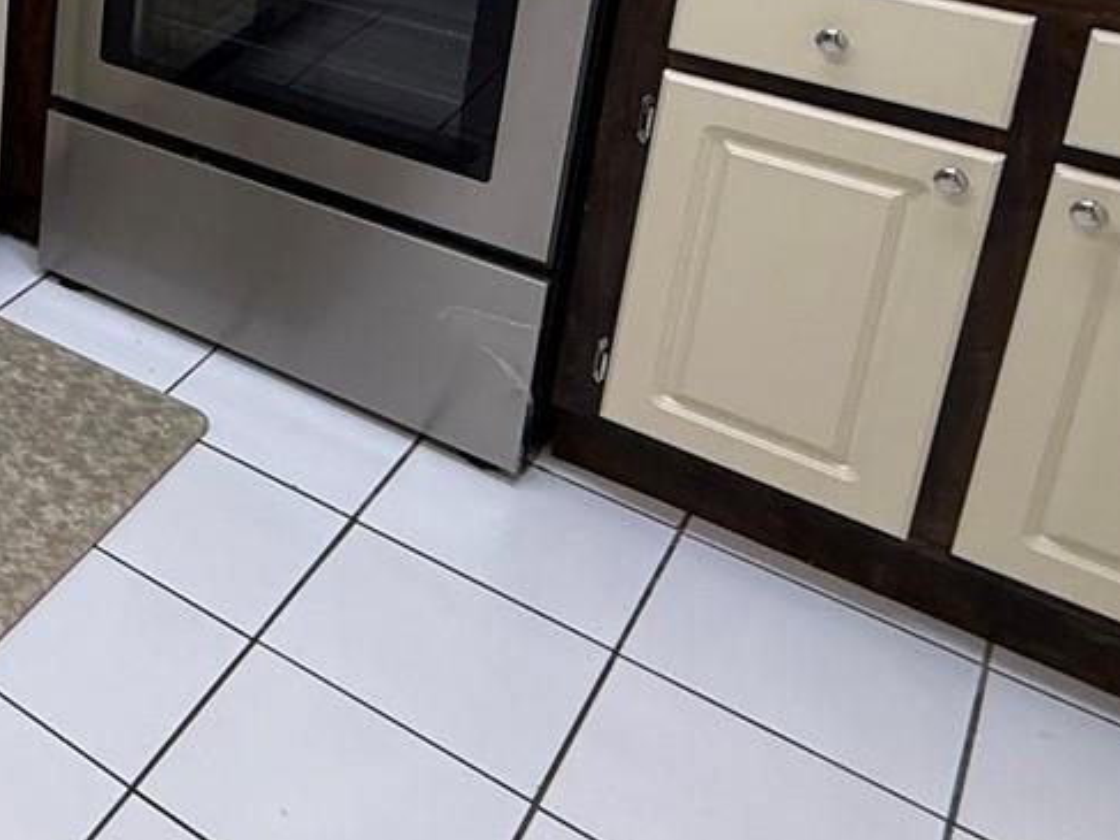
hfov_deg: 30.1
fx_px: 1488
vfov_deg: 27.4
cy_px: -191
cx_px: -428
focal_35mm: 46
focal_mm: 2.22
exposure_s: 1/120
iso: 200
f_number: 2.2
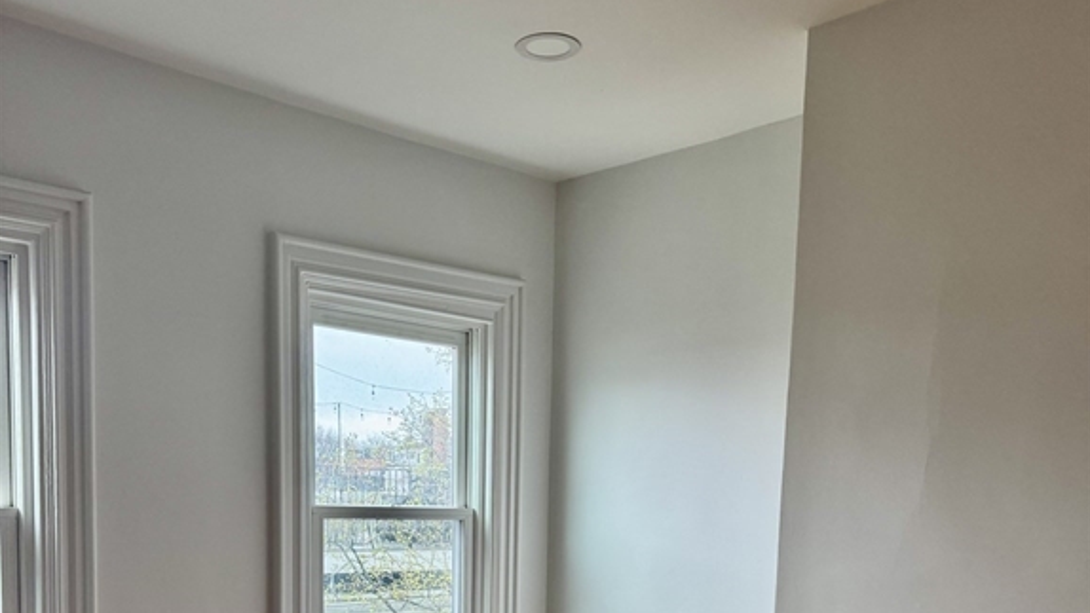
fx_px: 1012
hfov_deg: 56.6
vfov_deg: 31.5
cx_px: 545
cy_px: 592
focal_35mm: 35
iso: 200
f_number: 1.78
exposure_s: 1/120
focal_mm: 6.76
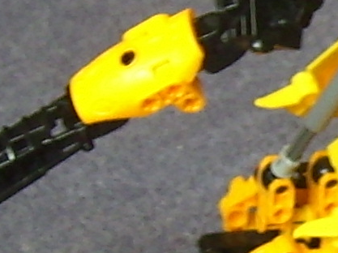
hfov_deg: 8.1
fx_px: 2302
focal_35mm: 236
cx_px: 615
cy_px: 148
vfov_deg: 6.3
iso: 50
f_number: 2.8
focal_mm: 5.99
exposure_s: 1/19
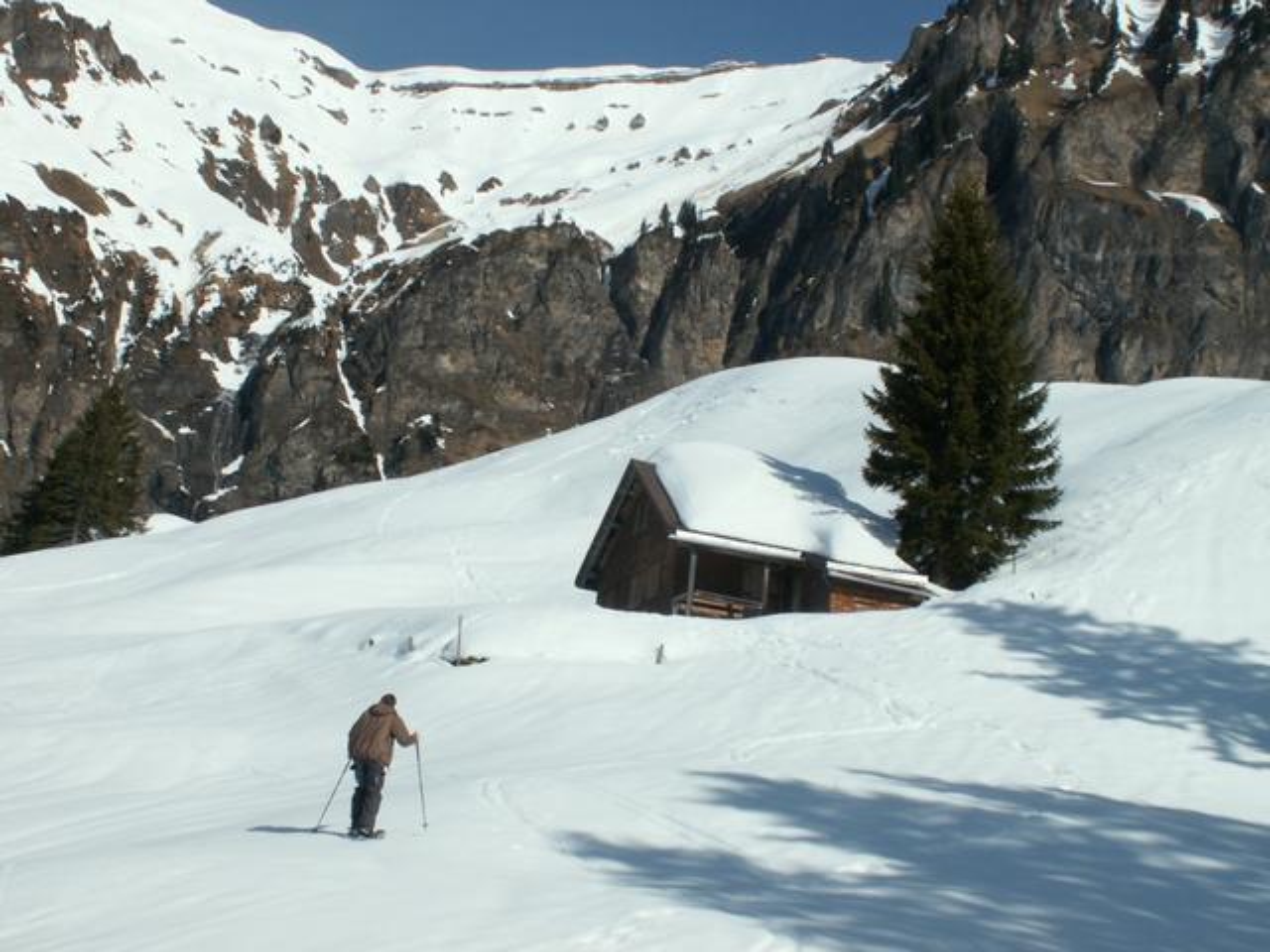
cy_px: 476
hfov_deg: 31.7
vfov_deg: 24.0
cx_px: 635
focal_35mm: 61
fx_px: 2238
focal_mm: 10.15
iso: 50
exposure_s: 1/320
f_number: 8
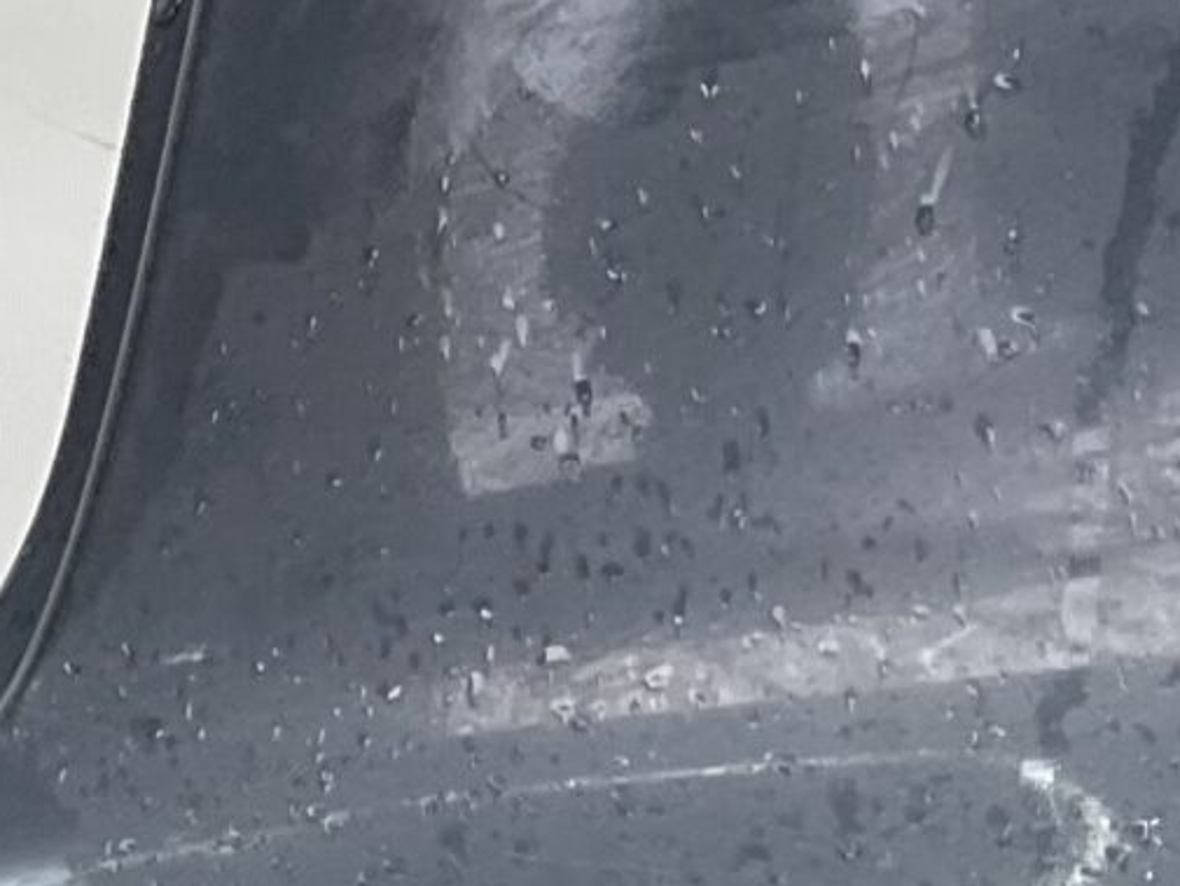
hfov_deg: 12.0
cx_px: -1171
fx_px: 5012
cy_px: 1377
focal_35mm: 147
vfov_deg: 9.8
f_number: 1.8
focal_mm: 3
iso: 20
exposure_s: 1/120
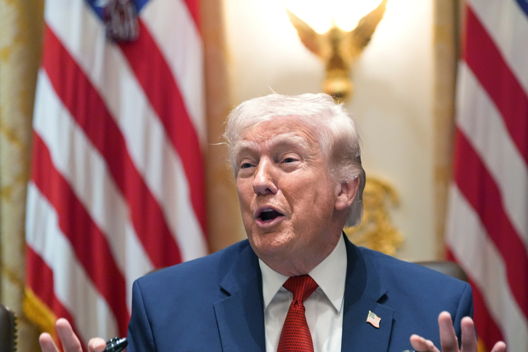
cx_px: 285
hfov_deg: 15.5
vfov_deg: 10.4
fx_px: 1936
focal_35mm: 132
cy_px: 206
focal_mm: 112
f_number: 2.8
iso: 5000
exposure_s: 1/320
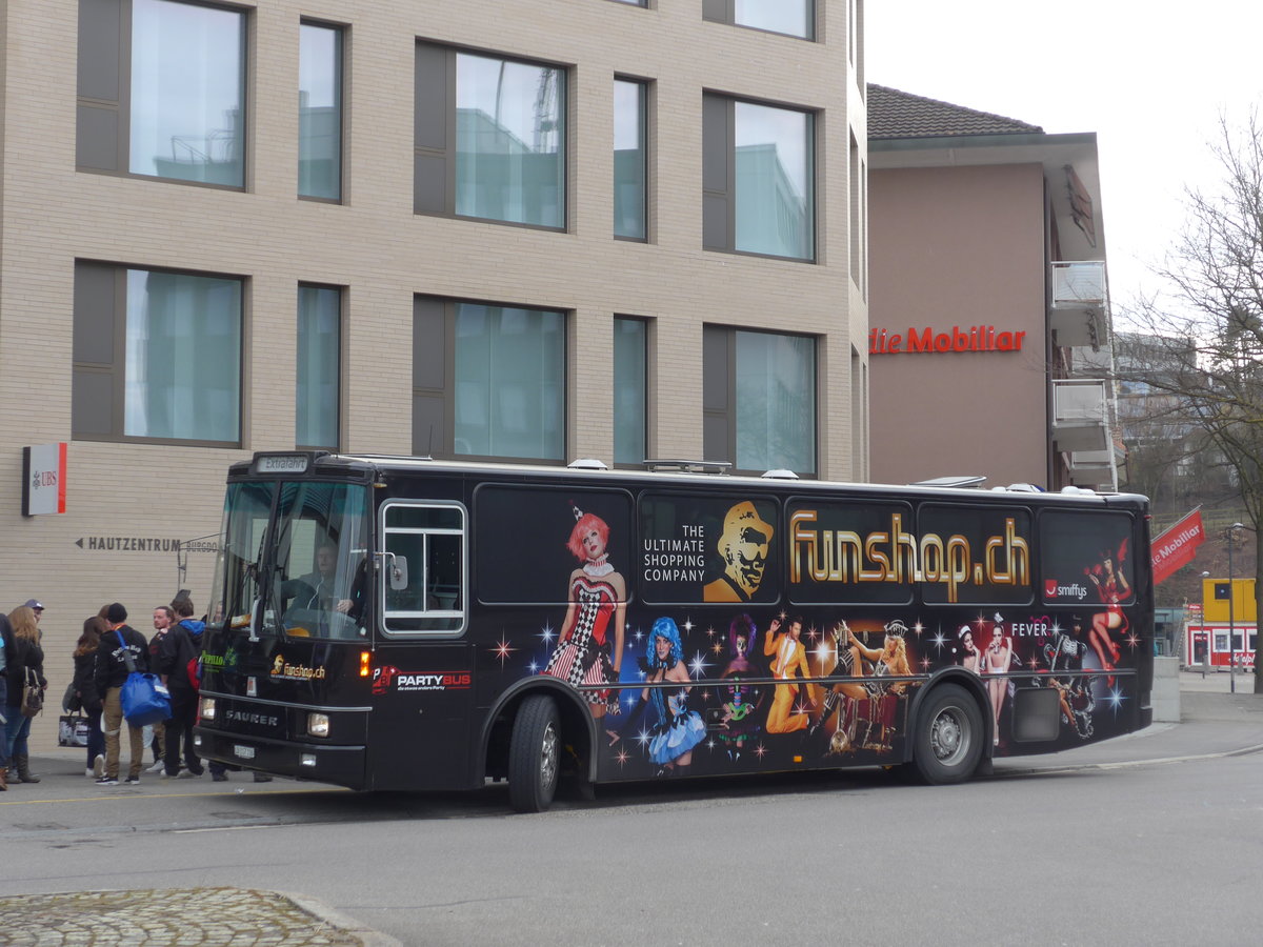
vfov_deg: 22.3
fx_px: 2408
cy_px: 474
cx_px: 632
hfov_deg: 29.4
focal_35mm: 66
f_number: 3.9
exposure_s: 1/160
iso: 80
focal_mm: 13.4
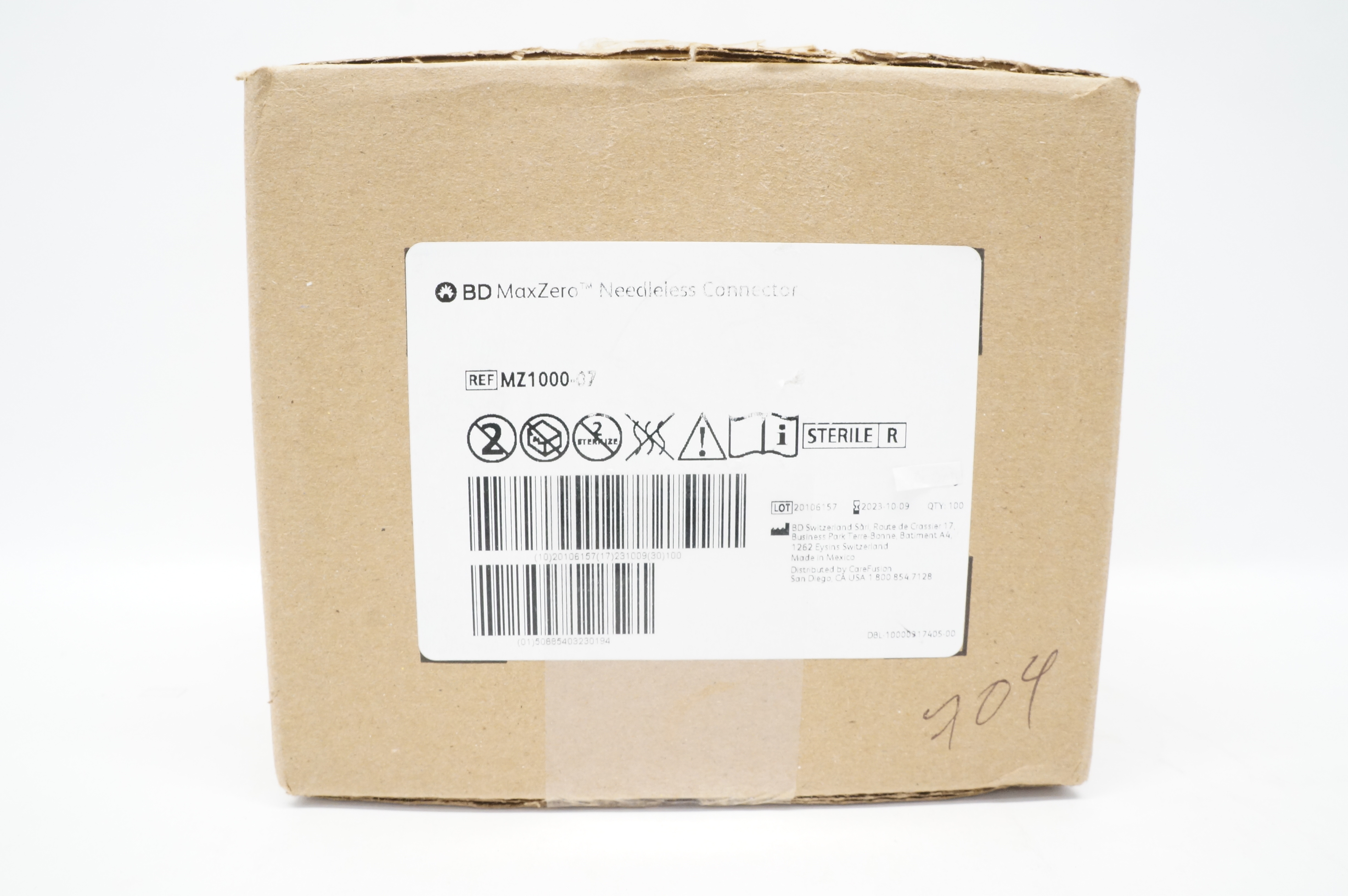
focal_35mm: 27
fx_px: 1010
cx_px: 674
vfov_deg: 47.8
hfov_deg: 67.4
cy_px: 448
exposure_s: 1/25
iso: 1600
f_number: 11
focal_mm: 18
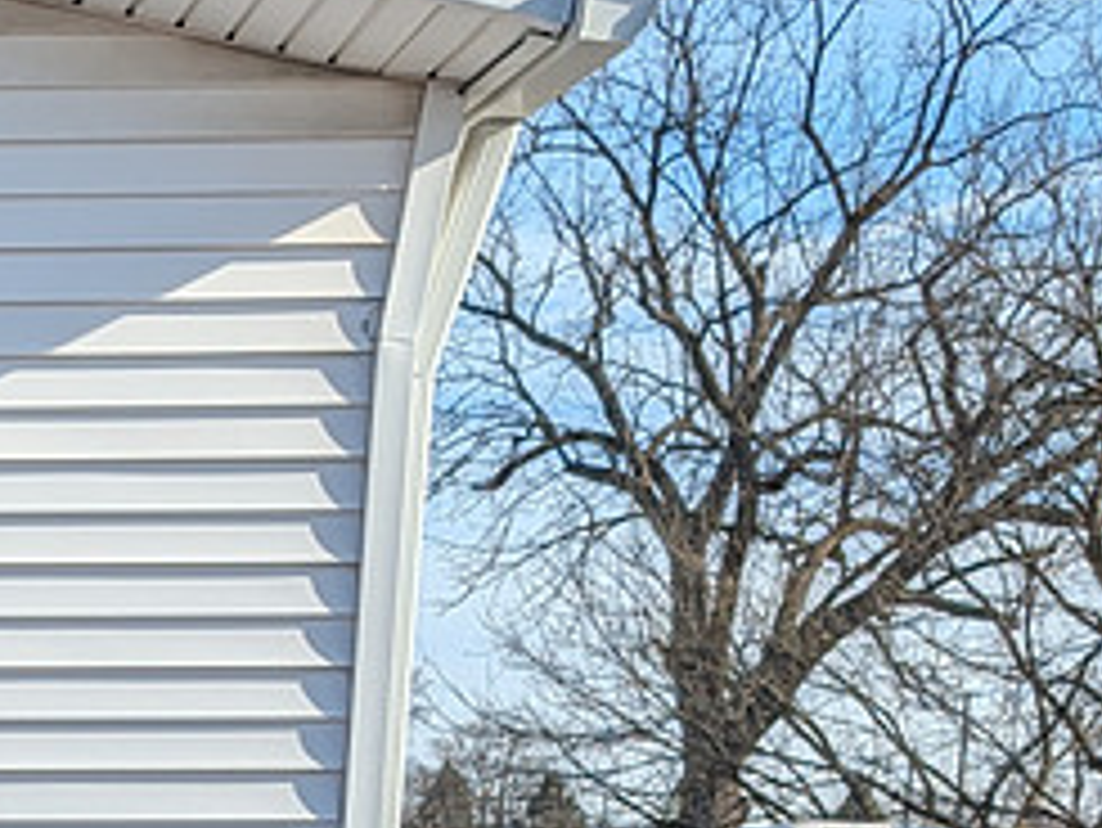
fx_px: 3185
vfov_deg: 13.3
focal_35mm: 100
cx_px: -855
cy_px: 1480
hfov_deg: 16.5
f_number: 1.68
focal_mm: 6.9
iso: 21
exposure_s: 1/6579
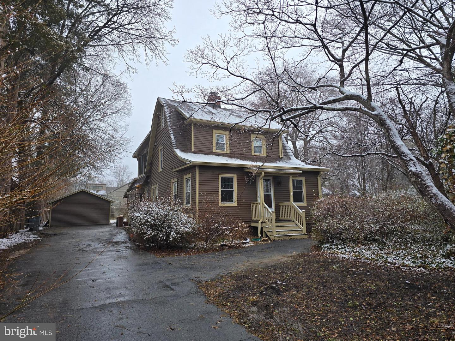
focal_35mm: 23
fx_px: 302
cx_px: 228
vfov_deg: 58.9
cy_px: 170
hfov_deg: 73.9
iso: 32
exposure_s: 1/180
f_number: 1.7
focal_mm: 6.3
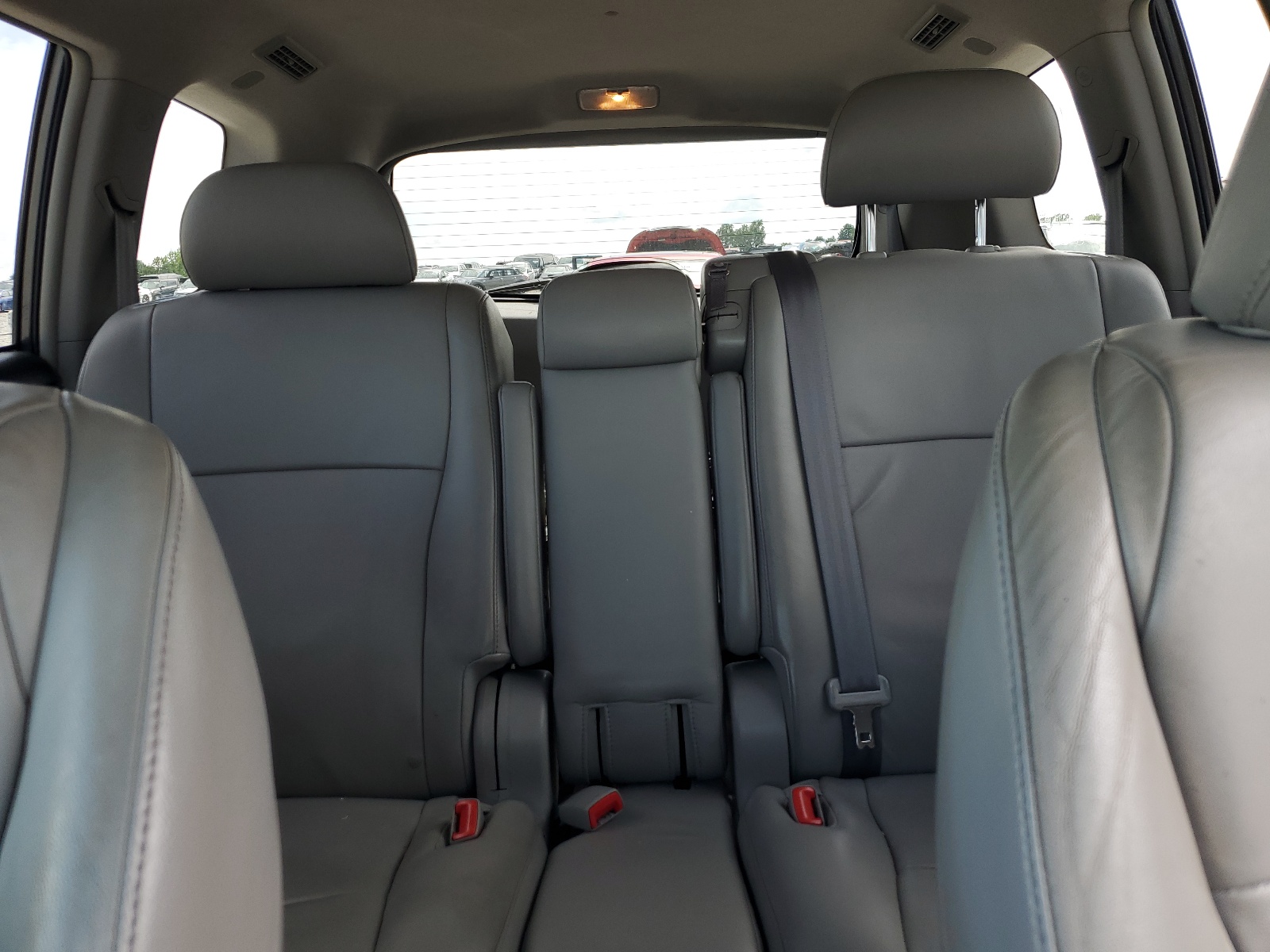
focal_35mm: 26
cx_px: 635
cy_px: 476
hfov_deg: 67.3
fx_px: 954
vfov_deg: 53.1
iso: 50
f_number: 1.5
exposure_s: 1/250
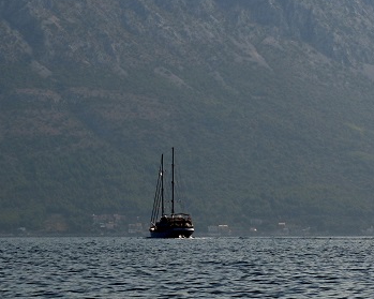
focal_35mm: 437
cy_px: -40
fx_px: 4836
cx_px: 628
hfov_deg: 4.4
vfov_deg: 3.5
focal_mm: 125
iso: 100
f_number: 8
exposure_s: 1/1000
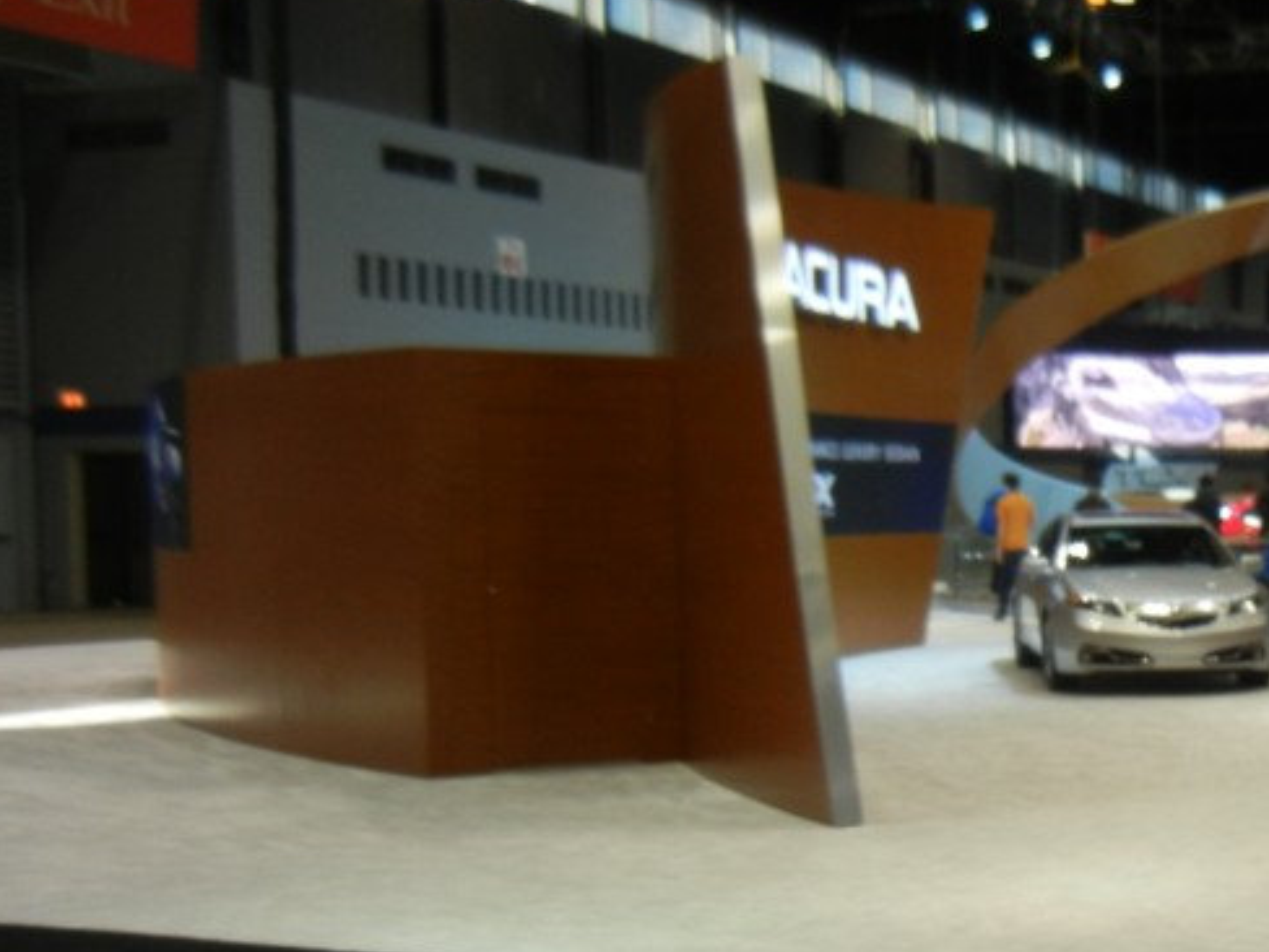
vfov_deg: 23.1
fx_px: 2310
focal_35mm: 63
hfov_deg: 28.7
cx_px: 1277
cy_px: 668
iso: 160
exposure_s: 1/51.7
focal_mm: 5.4
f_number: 3.5
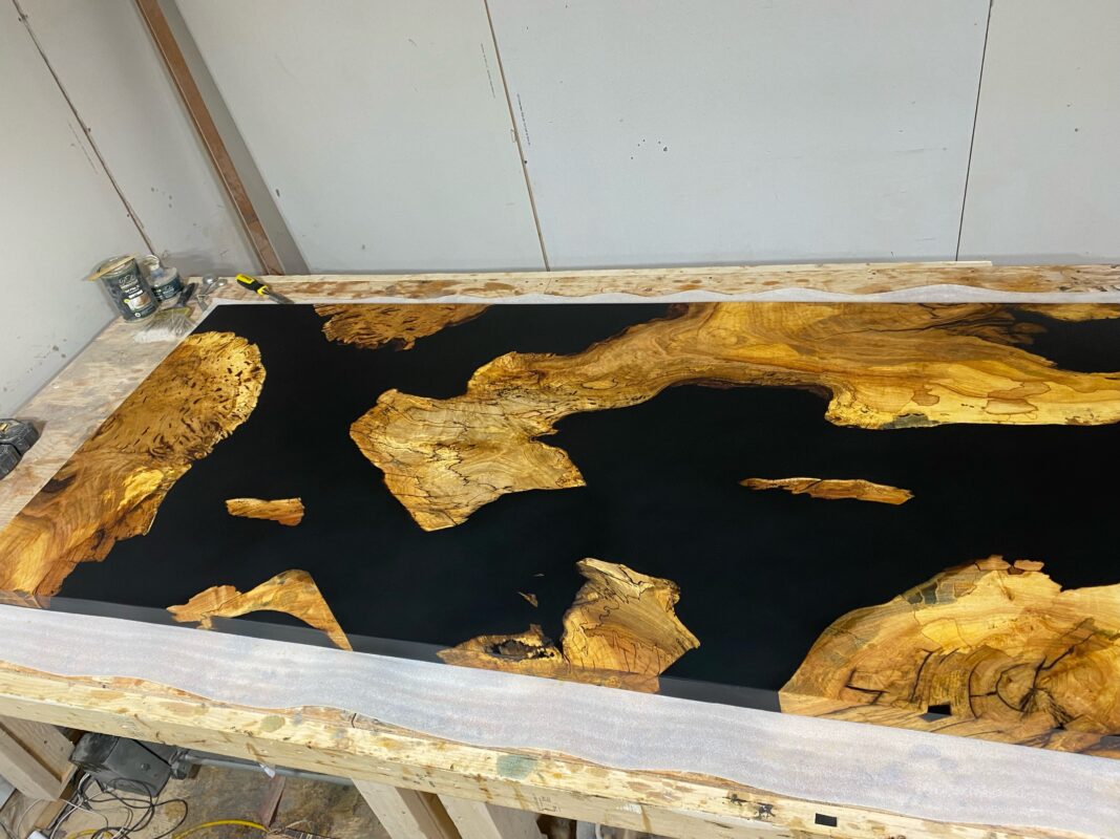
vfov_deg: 53.1
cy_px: 420
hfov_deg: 67.3
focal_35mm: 26
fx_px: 841
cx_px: 560
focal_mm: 4.25
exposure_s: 1/60
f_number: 1.8
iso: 80
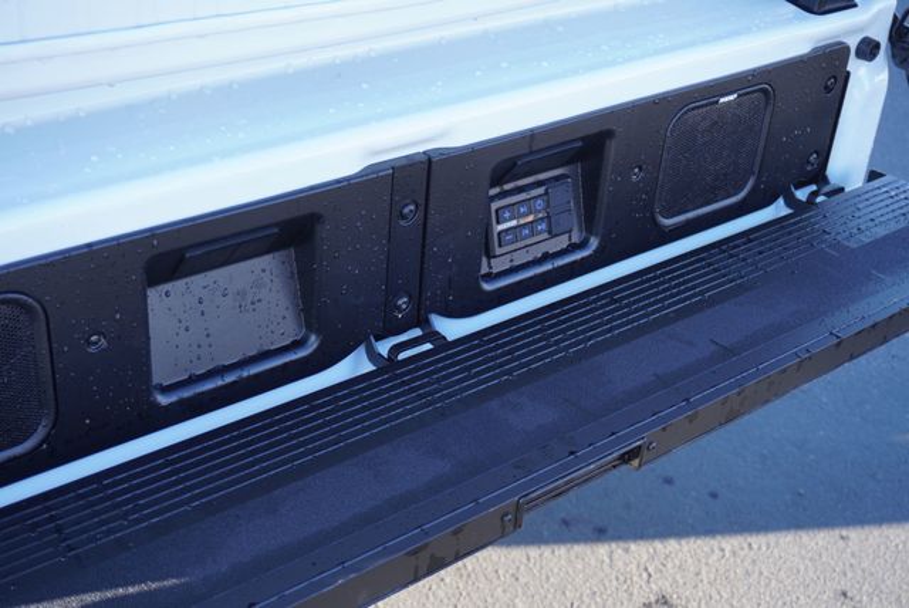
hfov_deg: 42.3
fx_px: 1175
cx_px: 454
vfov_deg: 29.0
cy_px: 304
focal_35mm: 46
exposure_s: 1/60
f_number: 5
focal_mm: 31
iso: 125
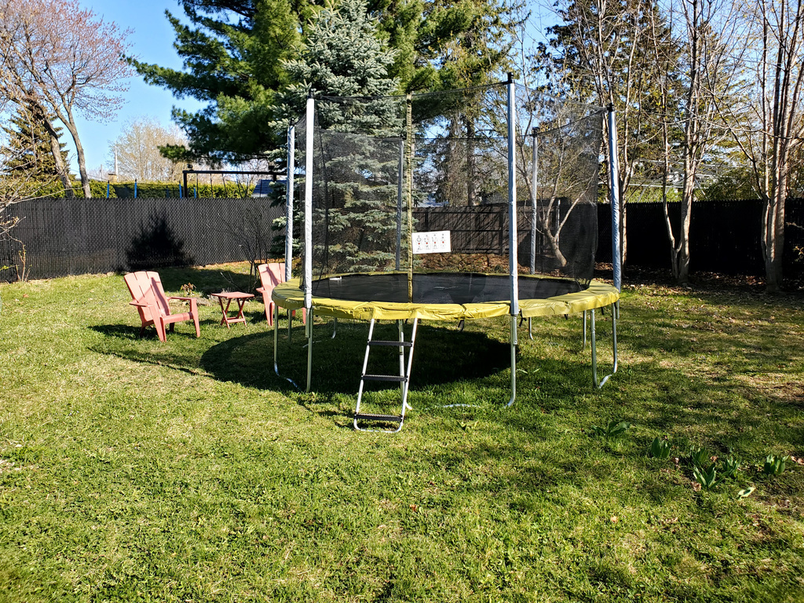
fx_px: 604
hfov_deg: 67.3
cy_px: 302
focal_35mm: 26
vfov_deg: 53.1
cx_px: 402
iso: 50
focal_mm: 4.3
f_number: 2.4
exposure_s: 1/654
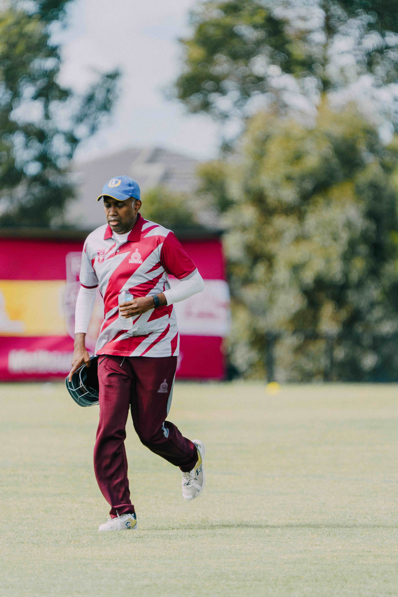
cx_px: 199
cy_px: 298
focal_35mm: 524
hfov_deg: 2.6
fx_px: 8689
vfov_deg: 3.9
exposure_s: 1/640
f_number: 6.3
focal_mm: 524
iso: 250
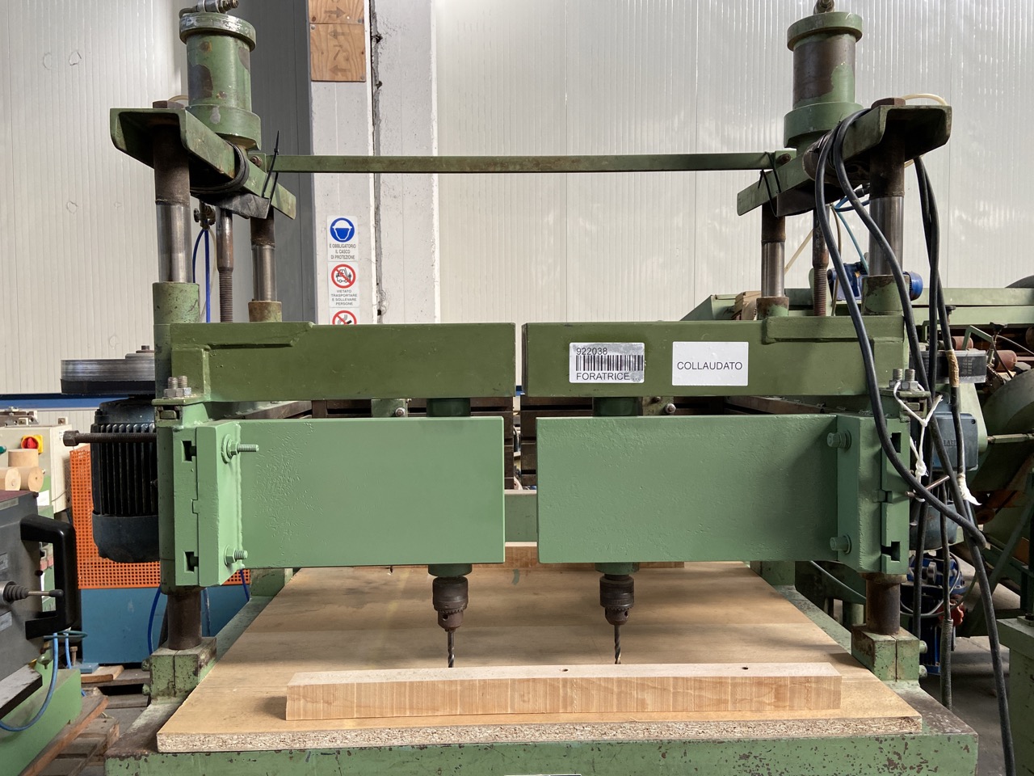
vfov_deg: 53.1
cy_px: 388
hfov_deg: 67.3
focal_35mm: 26
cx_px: 517
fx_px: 777
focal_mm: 4.25
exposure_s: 1/110
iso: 125
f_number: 1.8
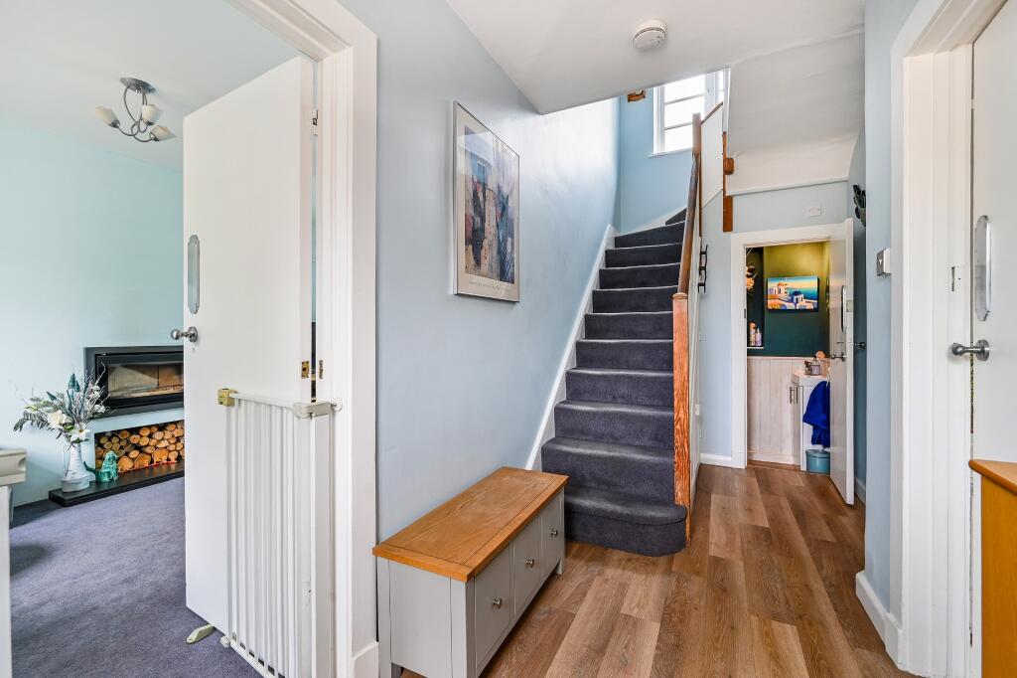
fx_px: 395
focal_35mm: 14
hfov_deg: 104.3
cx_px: 508
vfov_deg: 81.2
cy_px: 339
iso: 400
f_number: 8
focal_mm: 14
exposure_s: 1/10
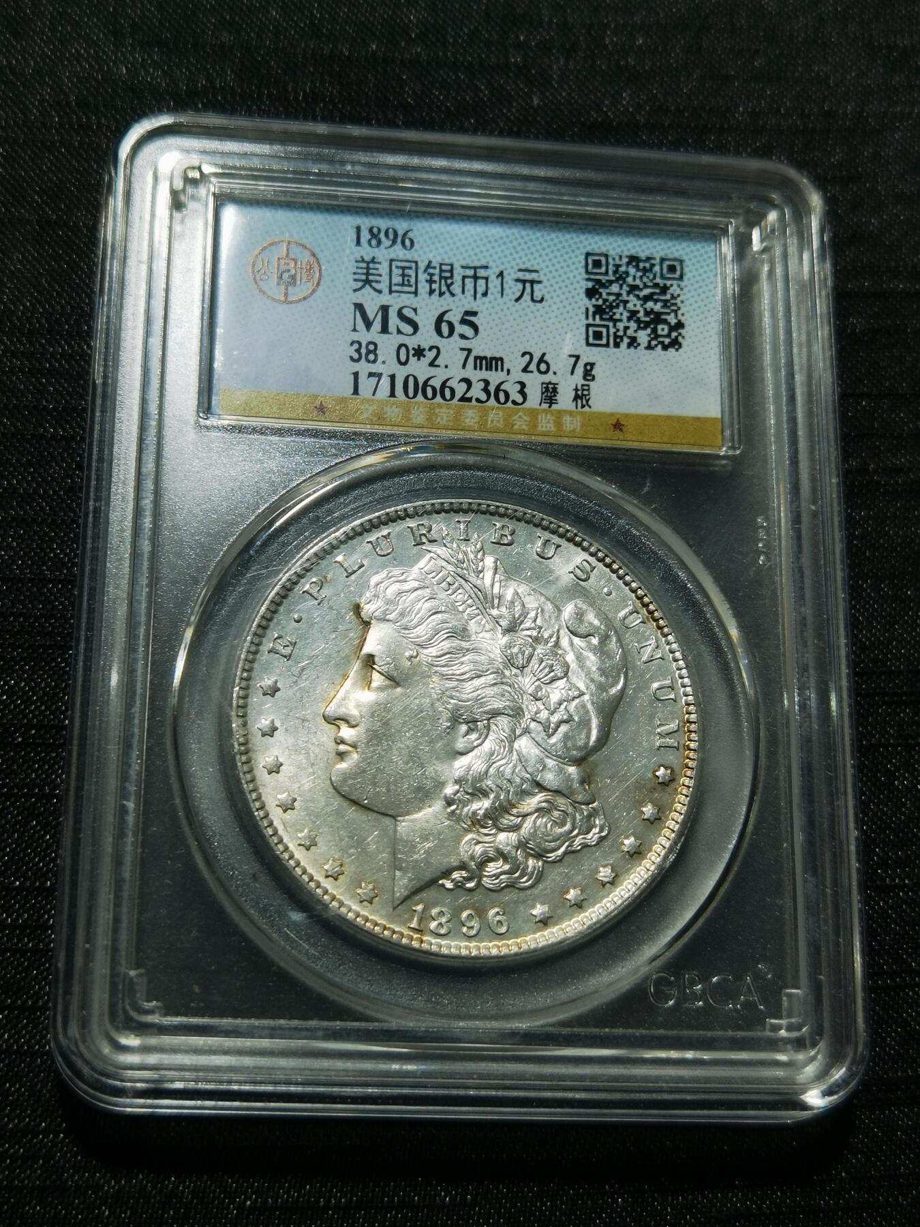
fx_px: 1949
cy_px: 614
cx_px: 460
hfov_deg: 26.6
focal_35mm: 55
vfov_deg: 34.9
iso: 50
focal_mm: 6.67
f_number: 1.9
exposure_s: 1/112
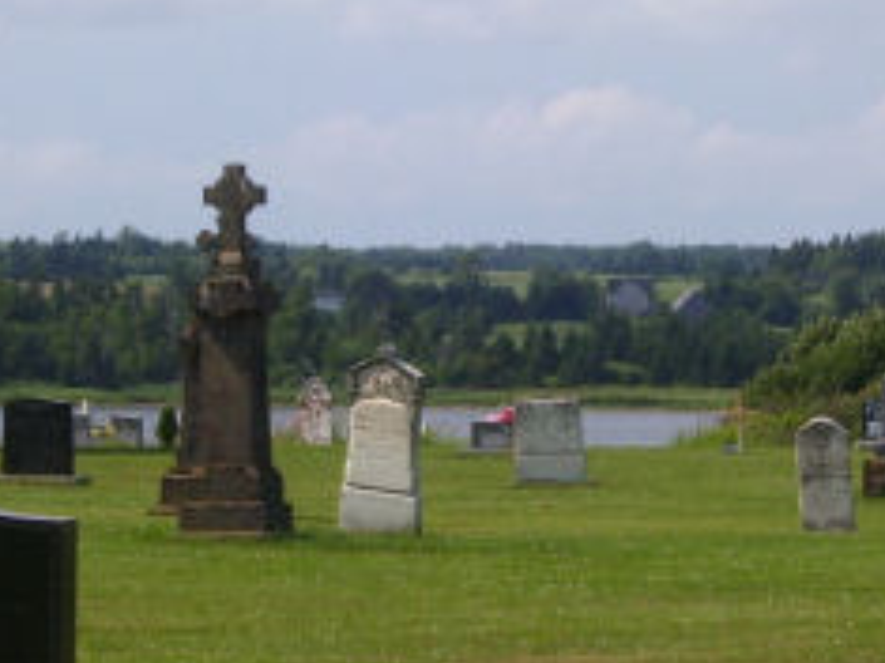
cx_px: 482
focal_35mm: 222
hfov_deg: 8.9
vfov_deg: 6.7
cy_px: 139
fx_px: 5673
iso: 80
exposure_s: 1/350
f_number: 8
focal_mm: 14.3
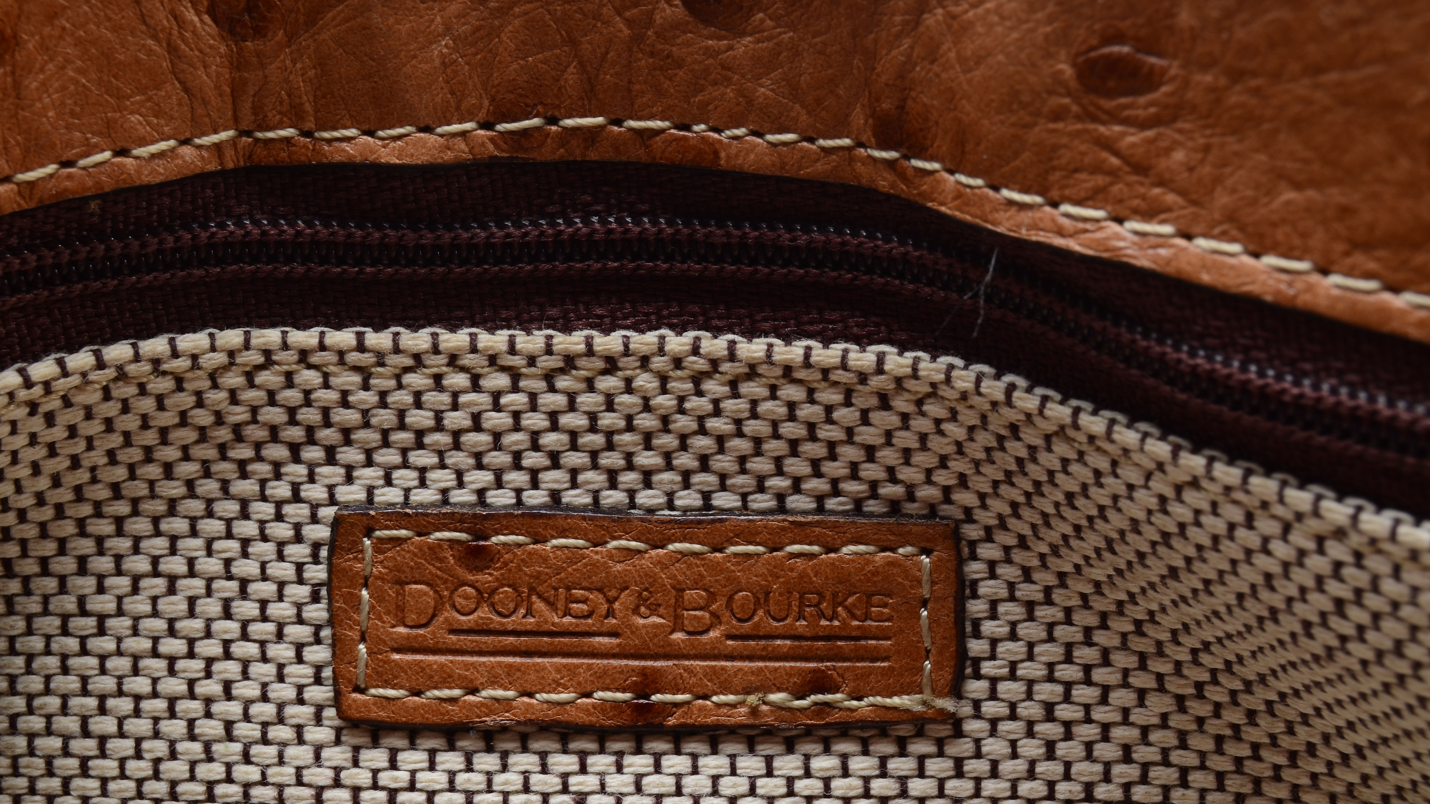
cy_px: 418
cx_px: 713
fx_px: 3281
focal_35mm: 87
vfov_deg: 14.0
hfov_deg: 24.6
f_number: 14
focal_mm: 55
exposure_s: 1/160
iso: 100
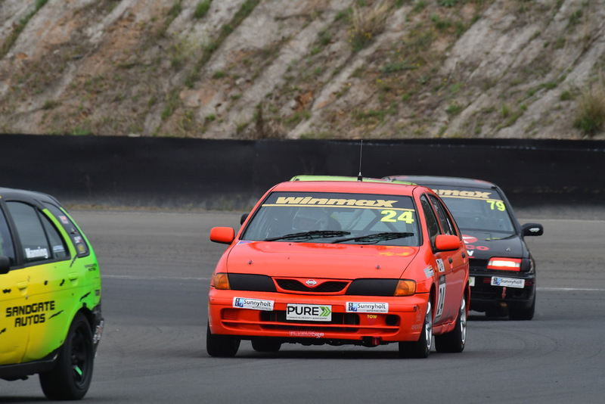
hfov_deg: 2.7
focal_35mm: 750
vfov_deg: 1.8
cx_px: 302
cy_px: 202
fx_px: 12608
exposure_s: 1/640
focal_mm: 500
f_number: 11
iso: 640
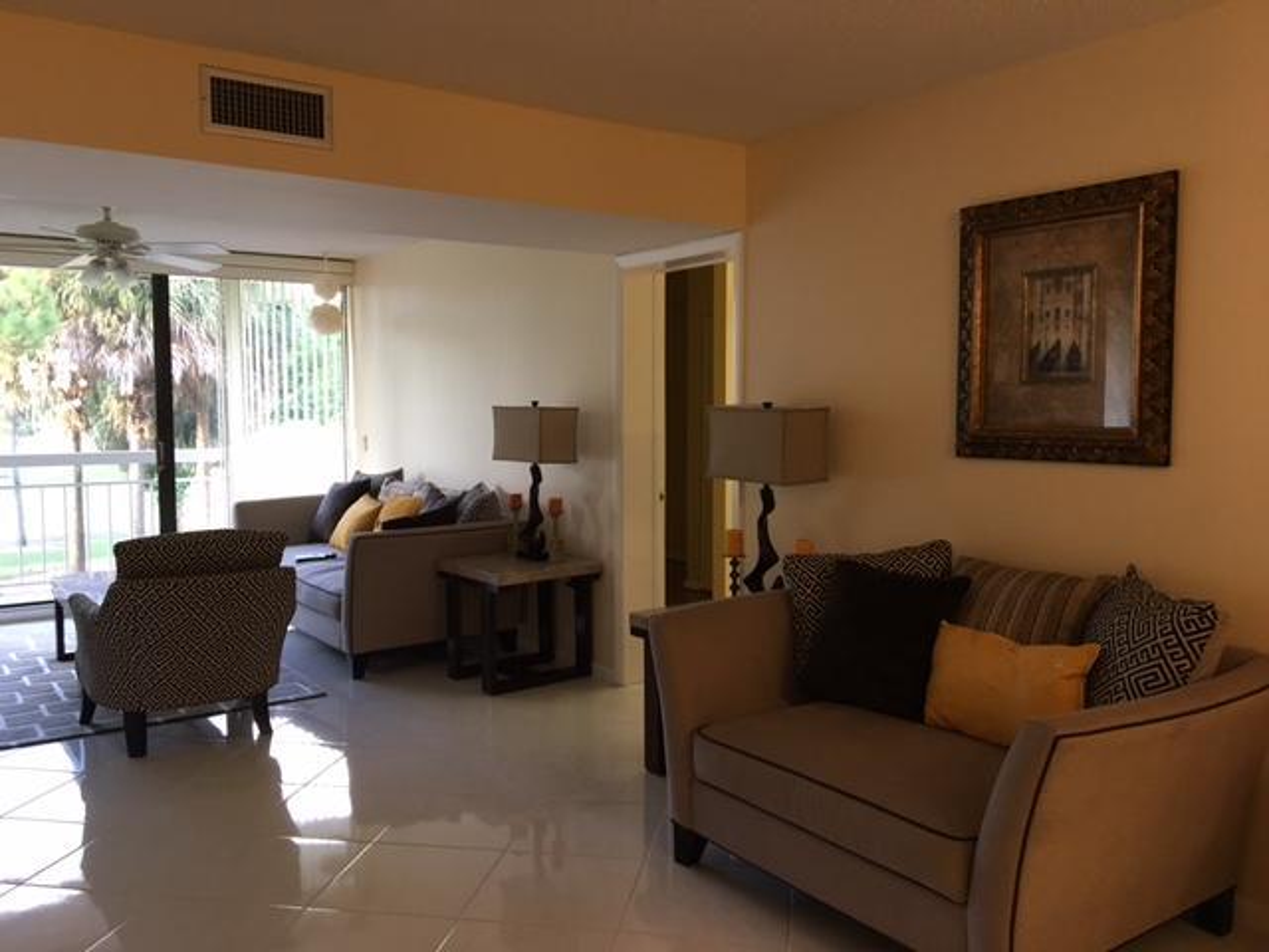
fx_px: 1063
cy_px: 476
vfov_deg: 48.2
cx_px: 634
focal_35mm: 29
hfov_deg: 61.7
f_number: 2.2
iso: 100
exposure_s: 1/30
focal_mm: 4.15
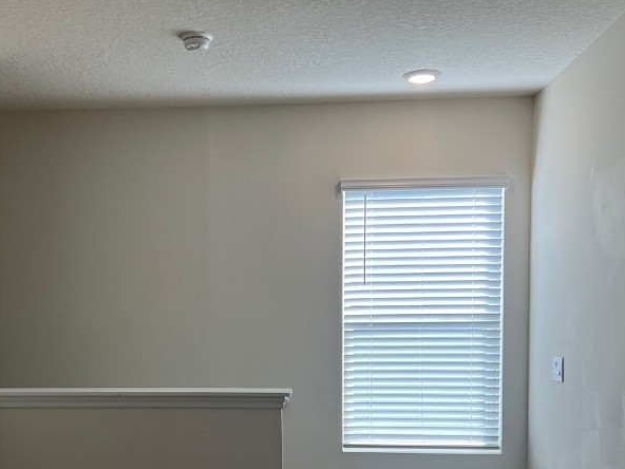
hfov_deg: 41.7
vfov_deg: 31.6
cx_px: 227
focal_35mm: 45
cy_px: 352
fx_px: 812
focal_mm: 5.7
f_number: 1.5
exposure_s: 1/249
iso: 40
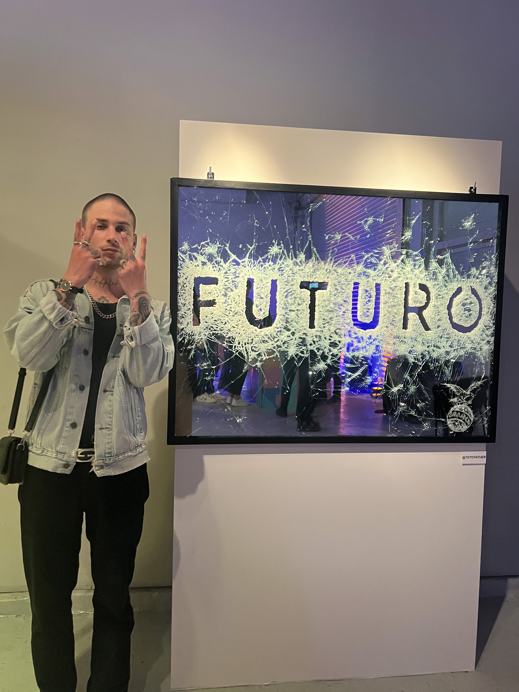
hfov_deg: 53.1
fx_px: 520
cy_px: 346
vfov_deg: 67.3
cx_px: 260
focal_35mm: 26
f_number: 1.5
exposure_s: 1/59
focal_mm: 5.7
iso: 400
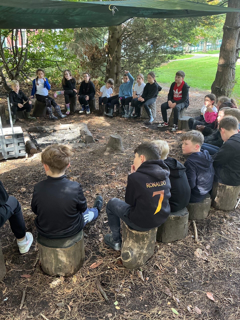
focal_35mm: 29
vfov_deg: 61.7
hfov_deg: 48.2
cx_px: 120
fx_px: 268
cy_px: 160
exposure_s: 1/50
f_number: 1.8
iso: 50
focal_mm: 3
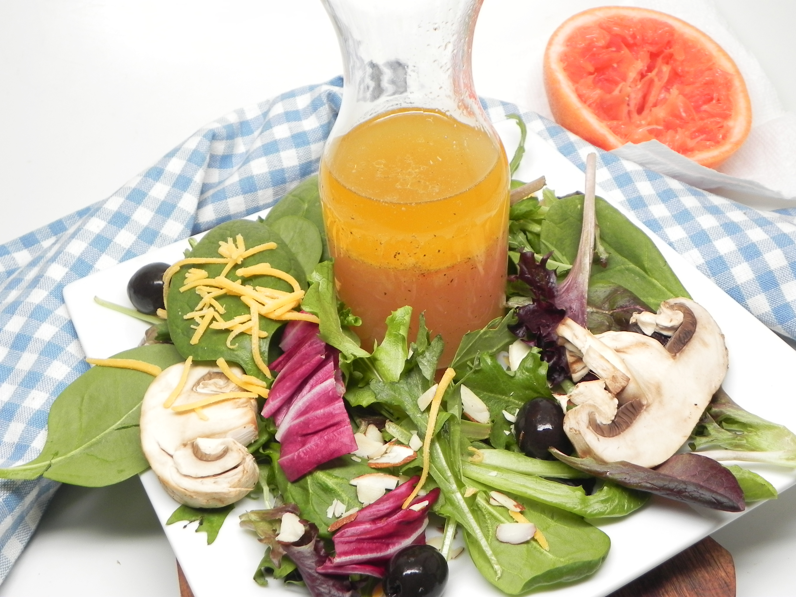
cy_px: 298
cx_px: 398
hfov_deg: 45.8
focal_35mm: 41
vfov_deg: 35.1
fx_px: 943
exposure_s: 1/30
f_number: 3.2
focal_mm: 7.3
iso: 185
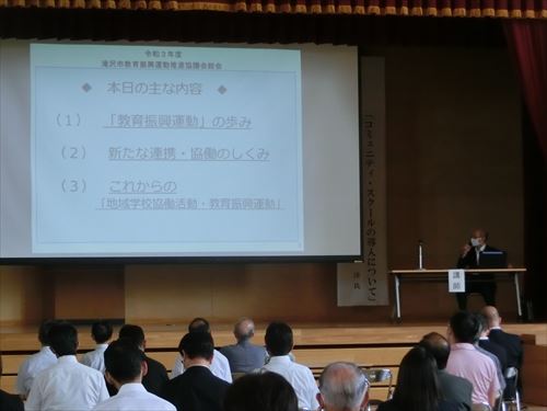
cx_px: 274
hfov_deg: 18.4
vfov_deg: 13.8
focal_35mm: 107
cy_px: 206
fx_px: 1691
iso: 800
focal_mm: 19.1
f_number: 5.7
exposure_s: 1/100
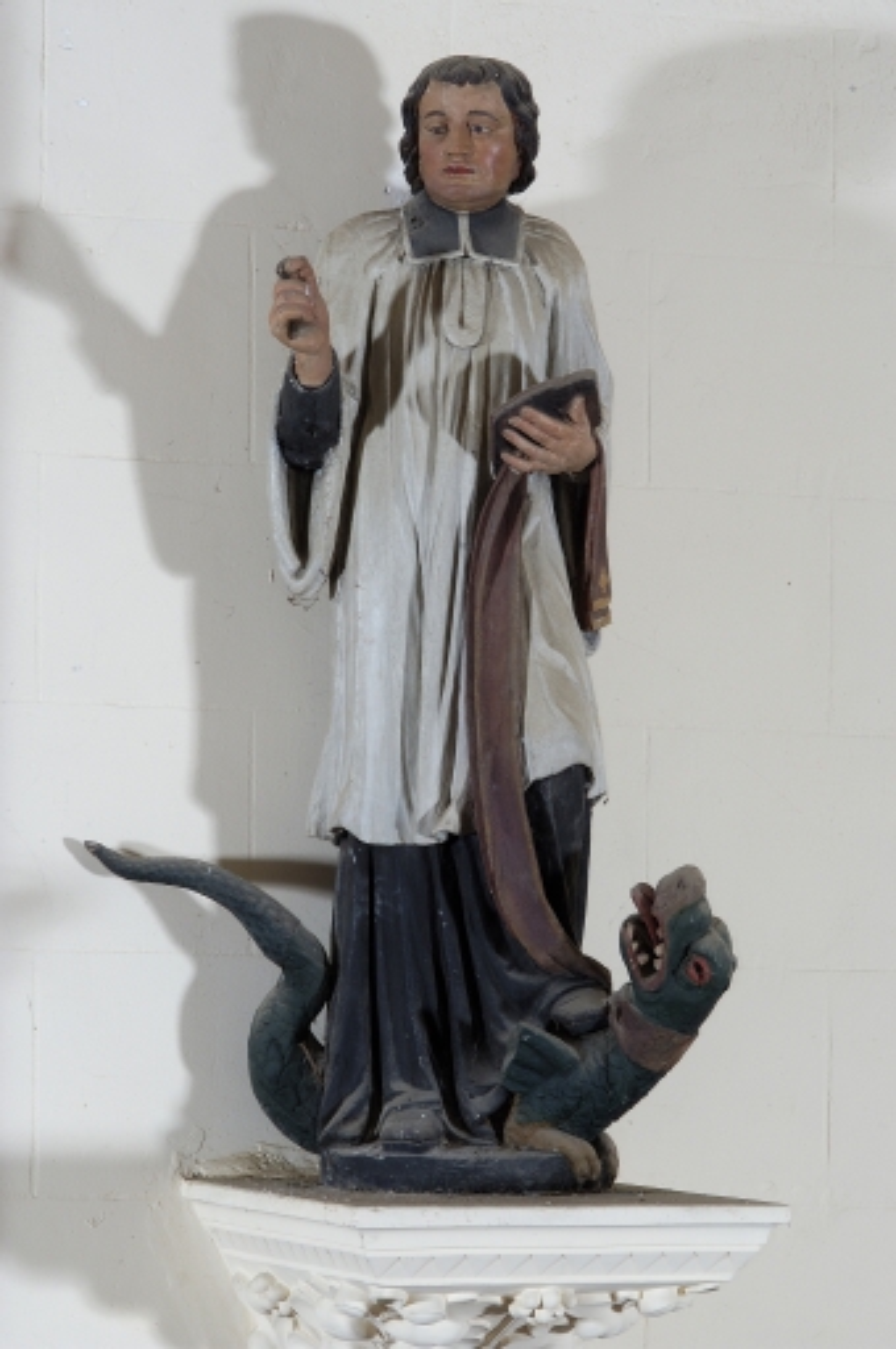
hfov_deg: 8.7
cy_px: 674
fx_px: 5896
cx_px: 448
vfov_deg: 13.1
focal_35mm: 158
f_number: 13
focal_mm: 105
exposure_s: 1/60
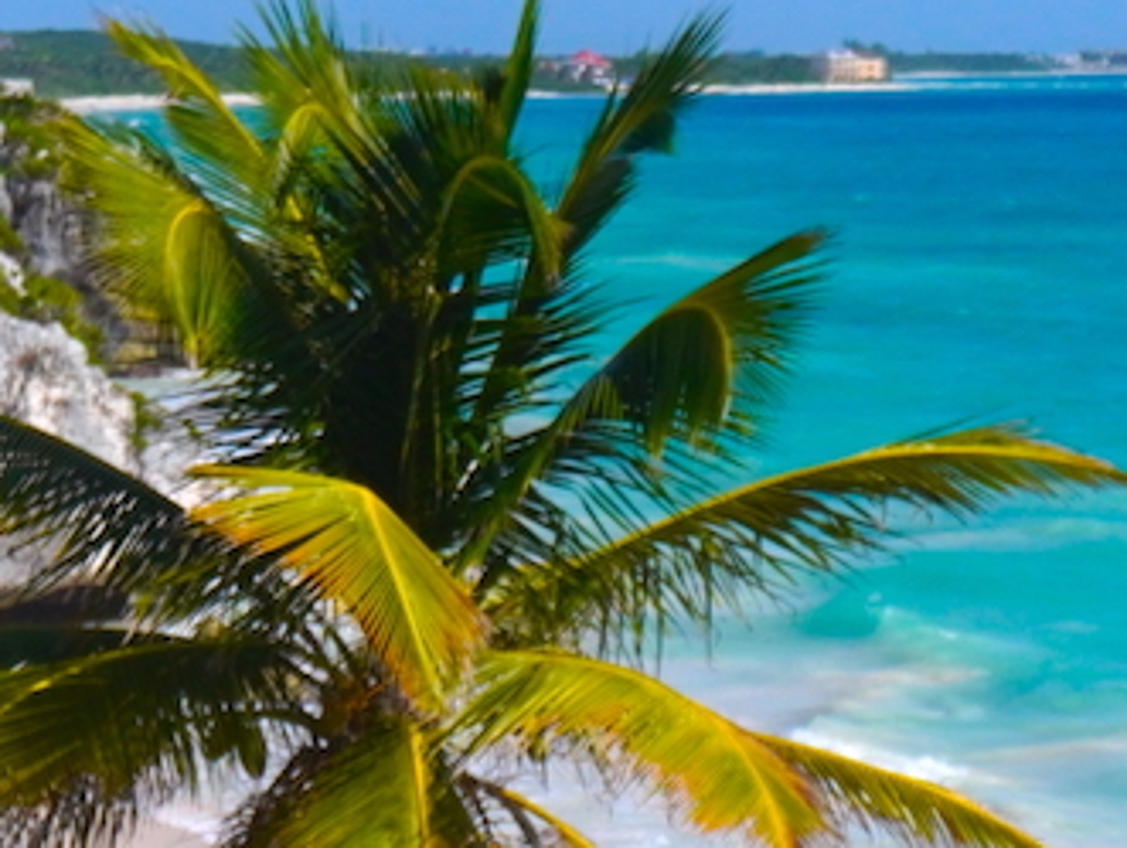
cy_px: 724
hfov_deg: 10.1
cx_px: 953
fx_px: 6356
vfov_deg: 7.6
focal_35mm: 195
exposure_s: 1/1600
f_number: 6.3
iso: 160
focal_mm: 28
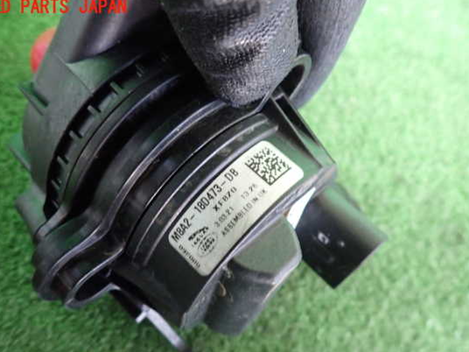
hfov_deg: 63.4
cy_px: 194
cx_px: 230
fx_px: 379
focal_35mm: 28
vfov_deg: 49.7
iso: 800
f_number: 2
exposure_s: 1/30
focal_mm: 4.5
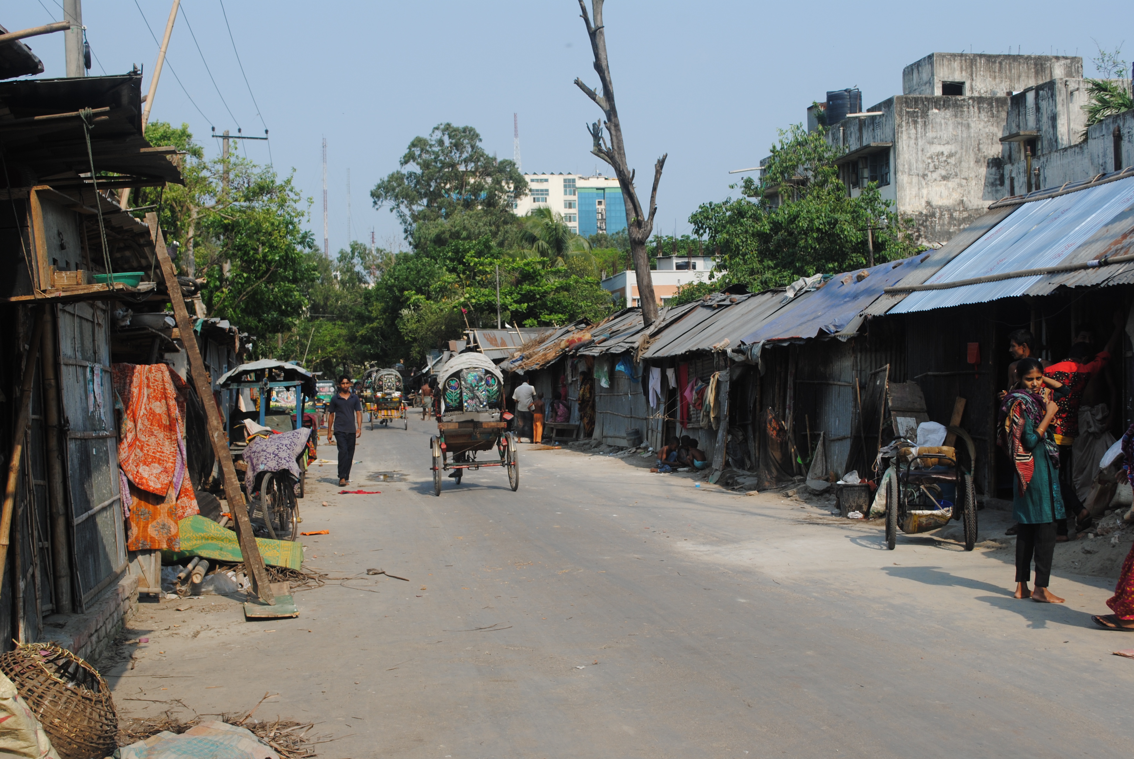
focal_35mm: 48
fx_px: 1514
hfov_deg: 41.1
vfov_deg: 28.2
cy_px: 380
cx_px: 567
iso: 100
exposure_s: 1/250
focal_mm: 32
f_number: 8
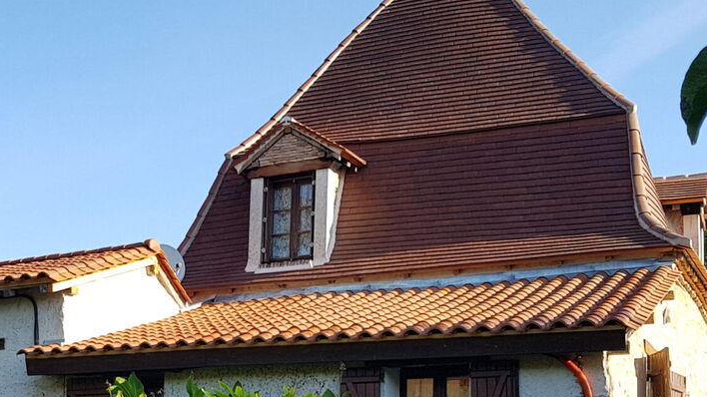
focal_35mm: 64
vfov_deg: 18.4
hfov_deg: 32.6
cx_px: 237
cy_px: 392
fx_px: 1200
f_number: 1.7
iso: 40
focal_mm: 4.2
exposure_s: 1/846
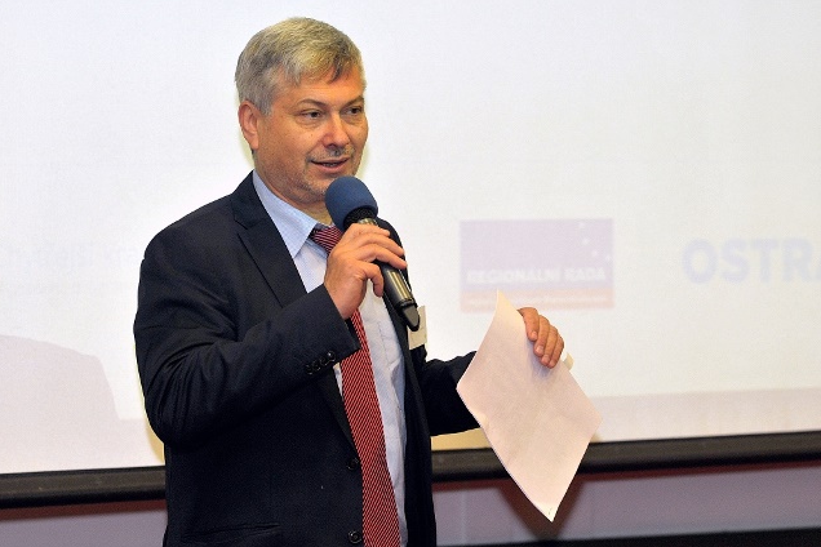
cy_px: 274
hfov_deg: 13.9
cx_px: 409
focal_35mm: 148
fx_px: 3375
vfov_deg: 9.3
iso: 250
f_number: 2.8
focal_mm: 98
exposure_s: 1/100
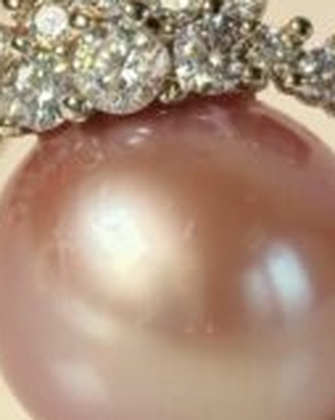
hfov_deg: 4.6
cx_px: 61
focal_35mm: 334
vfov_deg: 5.8
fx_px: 4143
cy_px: 58
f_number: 1.95
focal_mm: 5.52
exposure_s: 1/100
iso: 50
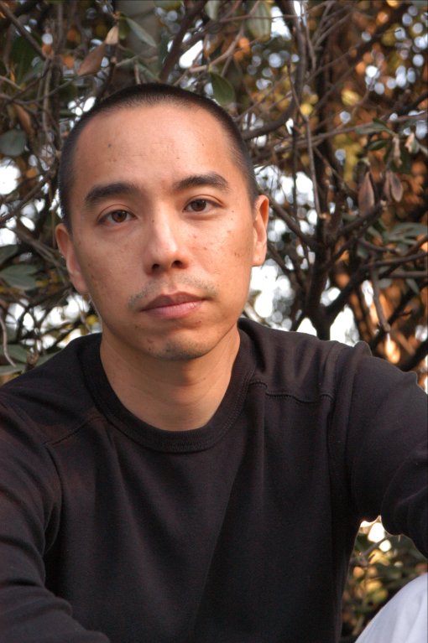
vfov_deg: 17.1
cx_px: 214
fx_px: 2144
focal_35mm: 120
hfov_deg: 11.4
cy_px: 322
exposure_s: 1/160
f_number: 6.3
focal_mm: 80
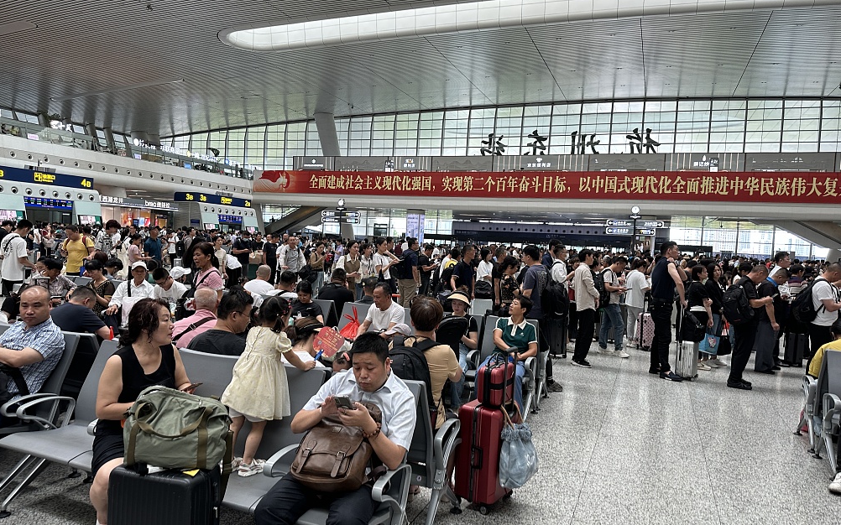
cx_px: 414
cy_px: 270
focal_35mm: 26
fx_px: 596
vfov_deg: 47.6
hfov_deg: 70.4
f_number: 1.78
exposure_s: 1/121
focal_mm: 6.86
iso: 80
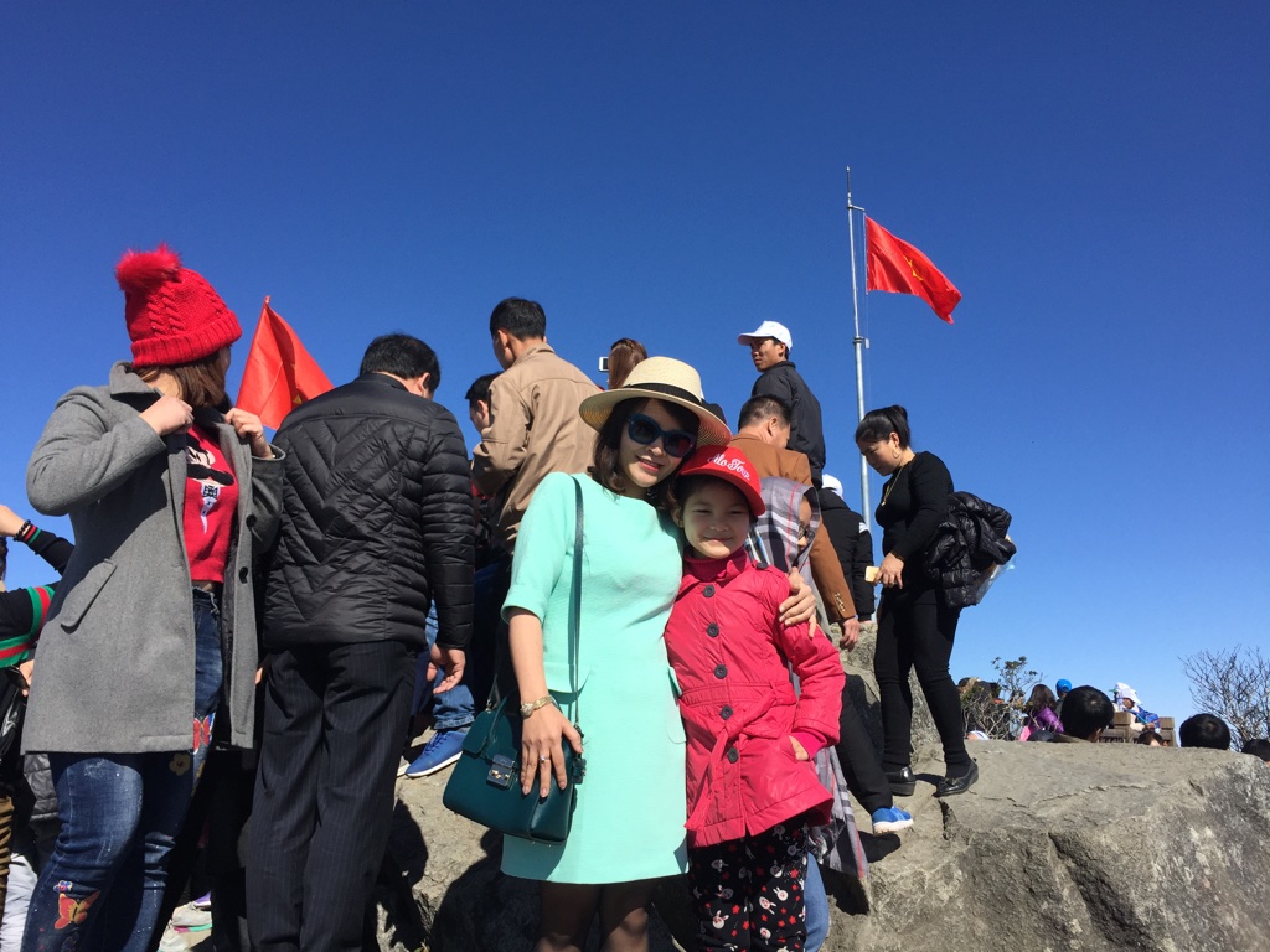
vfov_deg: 48.2
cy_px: 476
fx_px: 1064
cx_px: 635
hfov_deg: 61.7
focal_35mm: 29
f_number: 2.2
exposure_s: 1/3049
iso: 32
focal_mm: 4.15
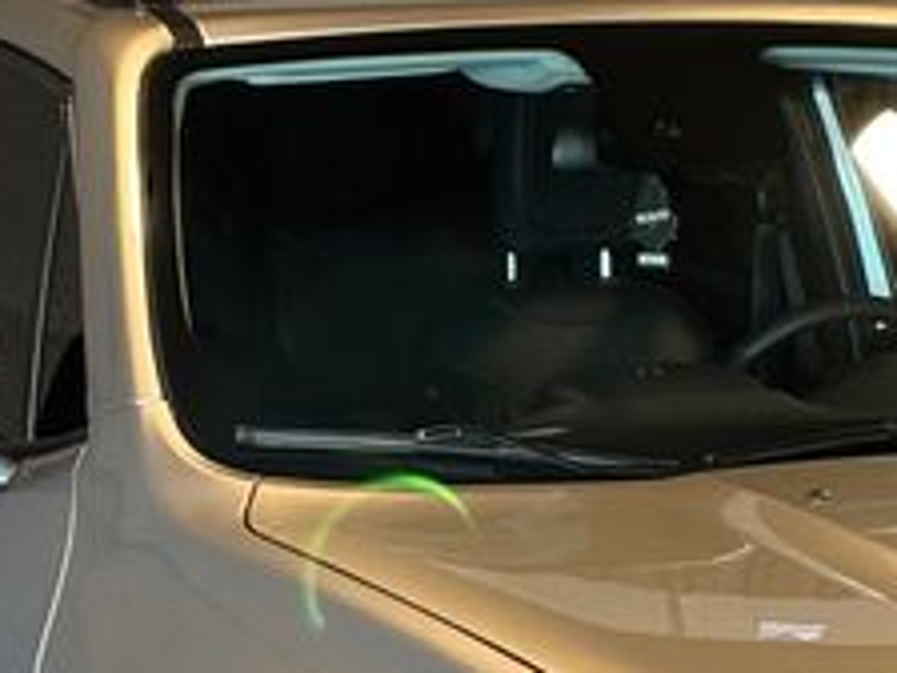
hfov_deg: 10.5
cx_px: 605
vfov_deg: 7.9
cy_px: 705
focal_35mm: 188
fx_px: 4872
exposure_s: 1/40
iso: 250
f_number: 1.6
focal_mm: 5.96
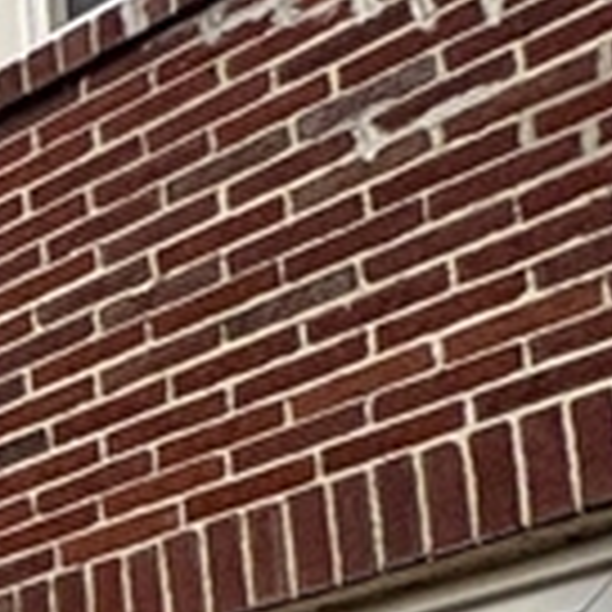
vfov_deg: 15.2
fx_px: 1860
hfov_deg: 10.5
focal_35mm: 93
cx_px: -1364
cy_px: 1210
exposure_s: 1/537
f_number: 2.2
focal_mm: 2.22
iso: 40
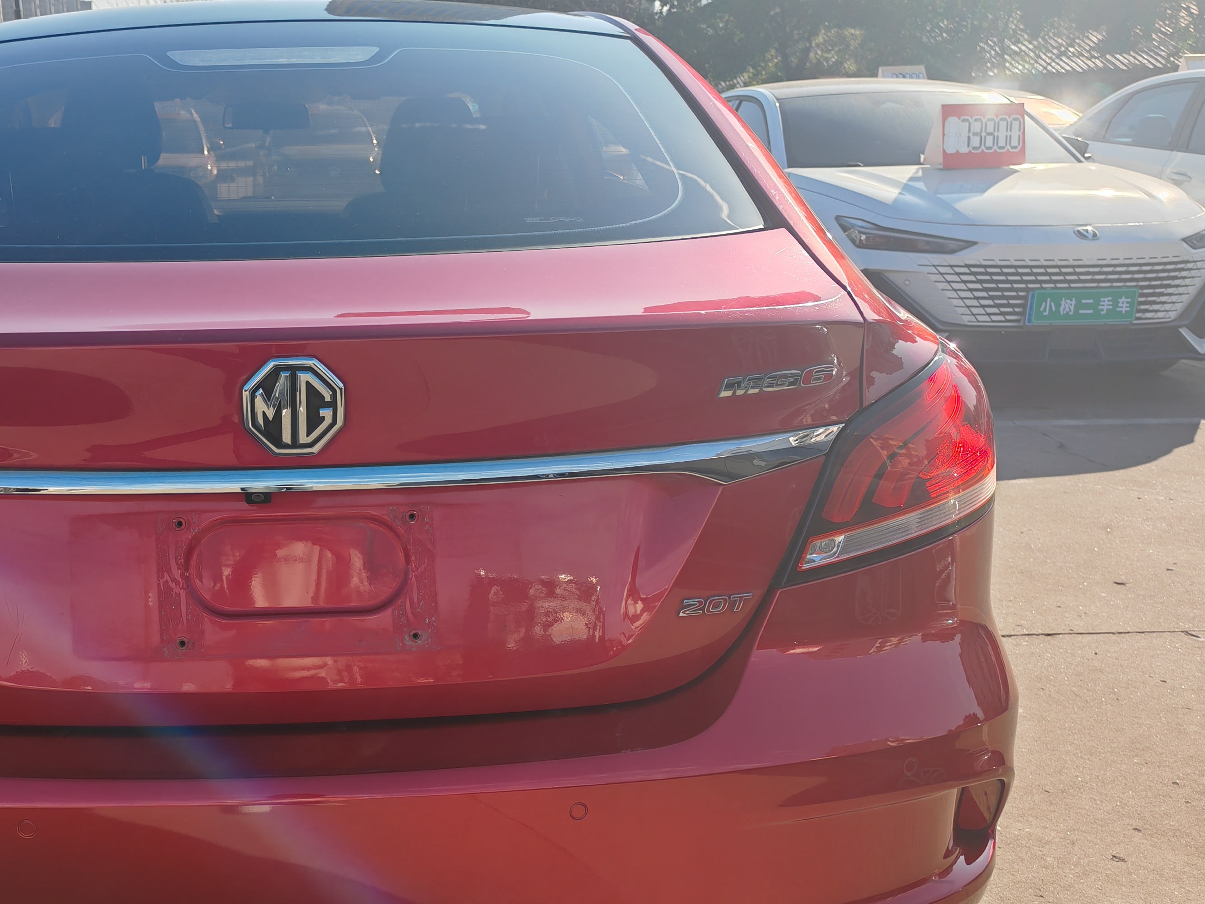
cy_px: 498
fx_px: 1427
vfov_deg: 35.1
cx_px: 303
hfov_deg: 44.3
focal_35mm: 41
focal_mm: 6.12
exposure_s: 1/790
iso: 50
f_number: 1.9
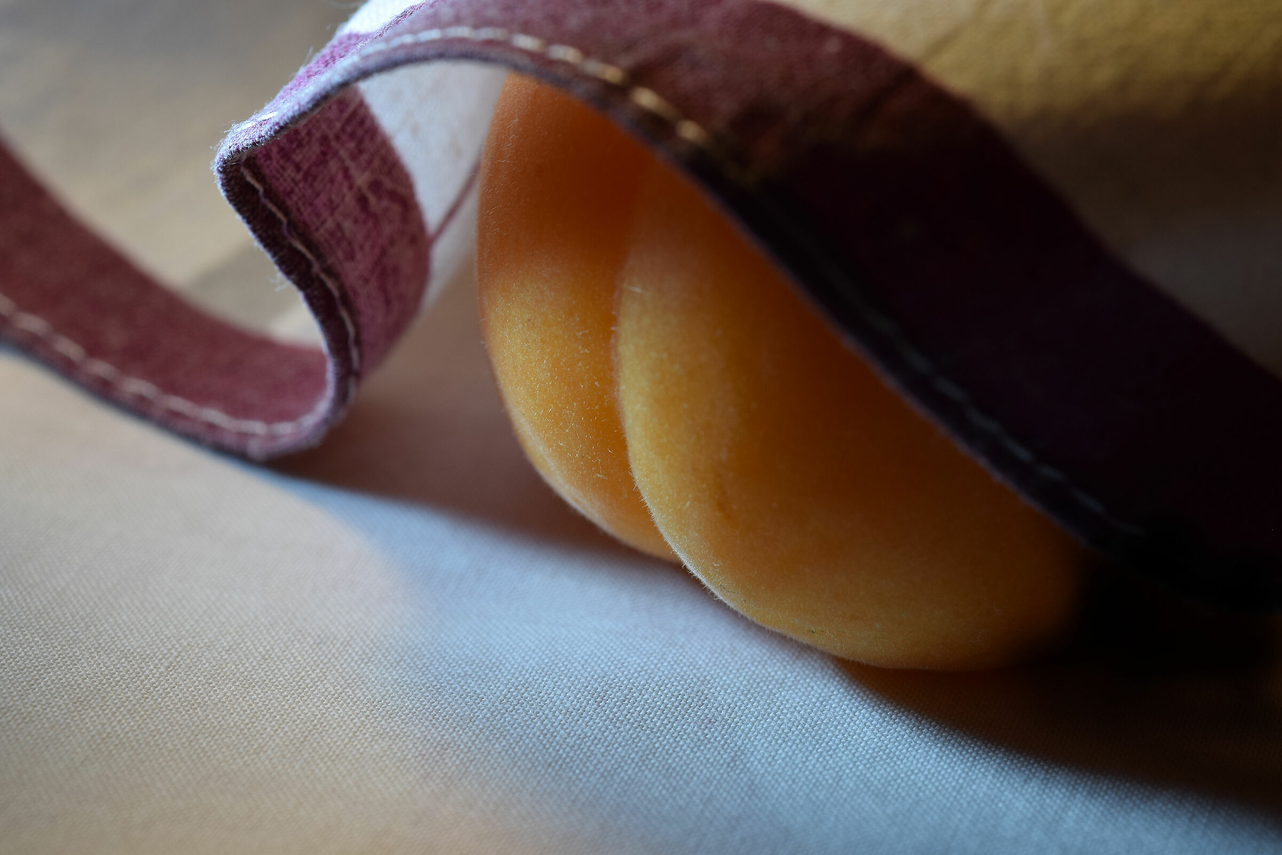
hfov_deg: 22.6
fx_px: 3205
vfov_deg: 15.2
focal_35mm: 90
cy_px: 428
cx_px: 641
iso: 200
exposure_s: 1/20
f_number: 13
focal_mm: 60
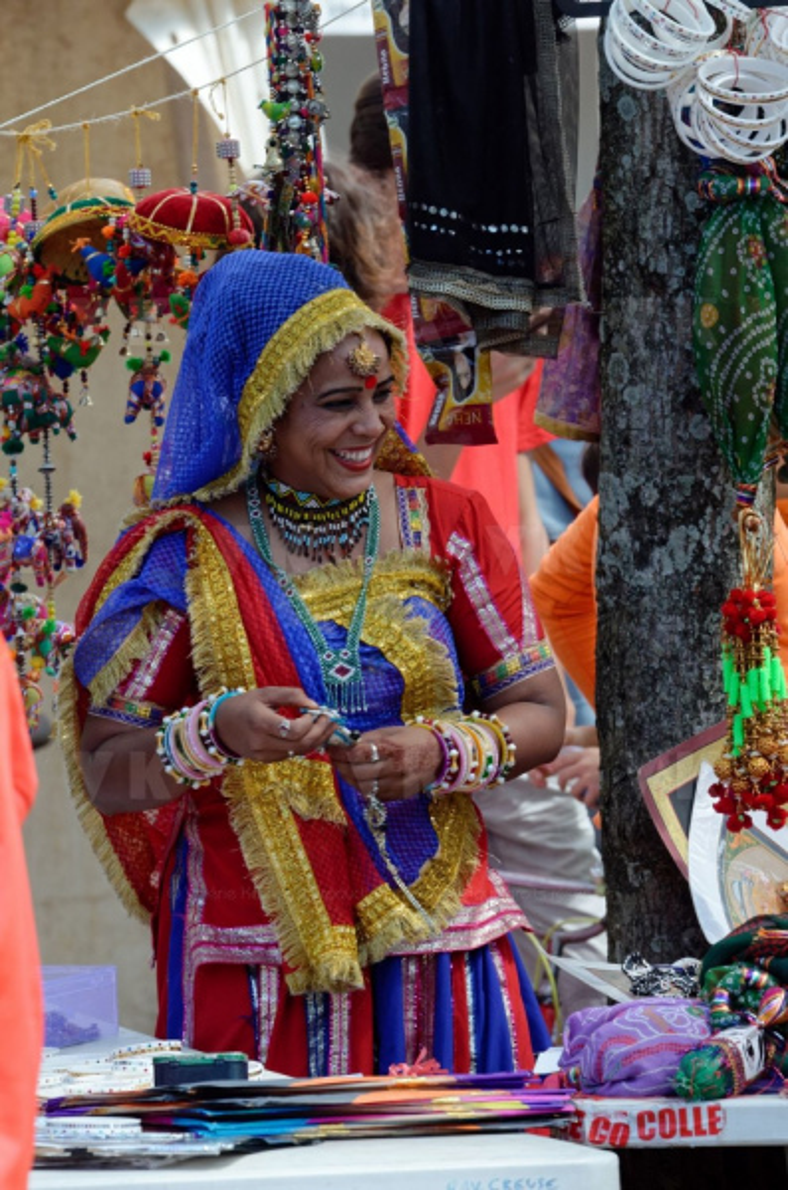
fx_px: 8911
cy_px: 595
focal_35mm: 270
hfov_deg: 5.1
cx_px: 394
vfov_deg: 7.6
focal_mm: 180
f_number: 7.1
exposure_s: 1/250
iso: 250
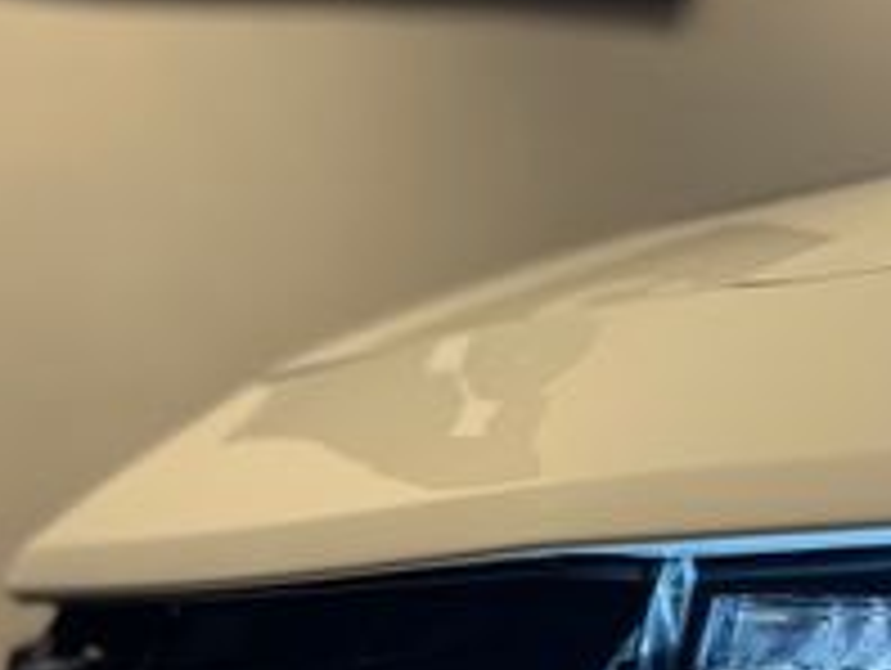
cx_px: 590
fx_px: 1469
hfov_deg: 33.5
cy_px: 549
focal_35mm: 57
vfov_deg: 25.2
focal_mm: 6.76
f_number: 1.78
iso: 125
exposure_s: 1/120
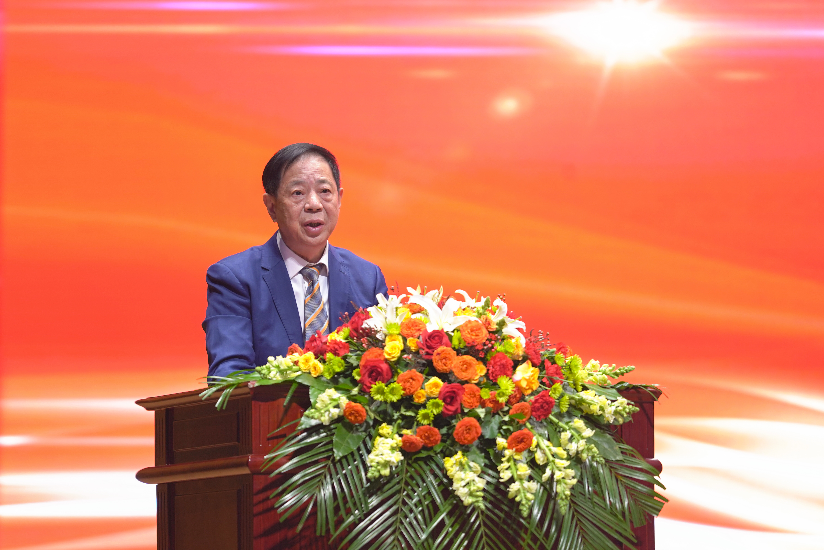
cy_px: 275
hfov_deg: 10.3
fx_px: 4577
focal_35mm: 200
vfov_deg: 6.9
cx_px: 412
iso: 1000
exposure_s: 1/125
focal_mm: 200
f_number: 4
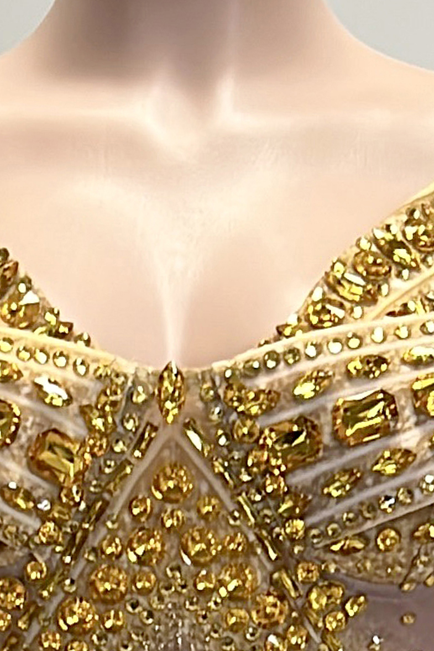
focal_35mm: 113
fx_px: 2044
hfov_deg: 12.1
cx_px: 167
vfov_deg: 17.2
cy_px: 804
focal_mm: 5.1
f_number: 1.6
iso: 100
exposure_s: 1/60
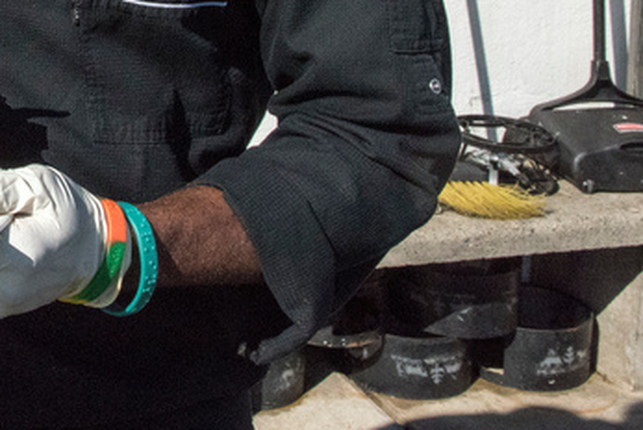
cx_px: -296
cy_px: -164
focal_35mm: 83
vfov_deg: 15.5
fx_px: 1484
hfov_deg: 21.0
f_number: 14
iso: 1600
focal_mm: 24
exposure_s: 1/3200
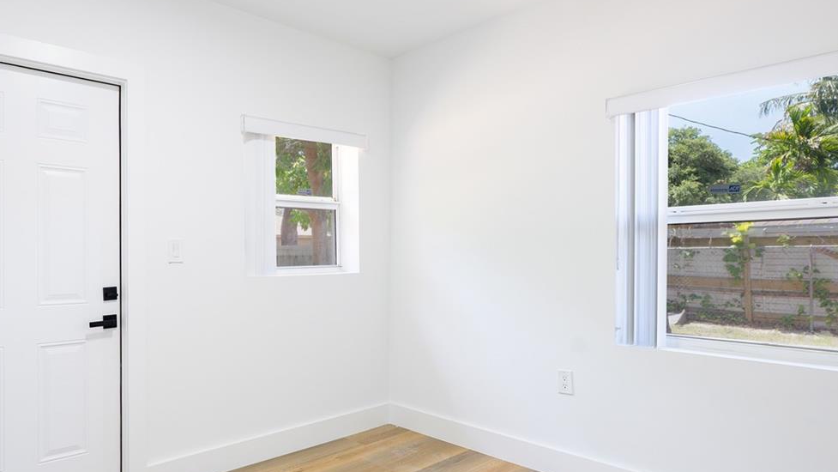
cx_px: 309
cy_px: 253
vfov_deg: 47.7
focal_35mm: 24
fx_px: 533
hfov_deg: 74.8
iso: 200
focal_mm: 14
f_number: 8
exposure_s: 1/200
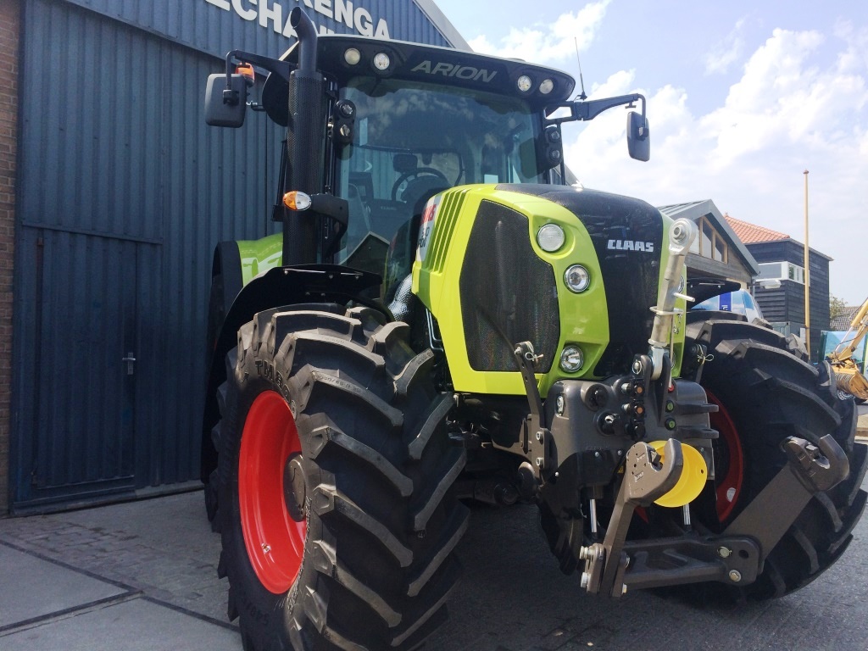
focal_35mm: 29
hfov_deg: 61.7
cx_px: 434
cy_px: 326
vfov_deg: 48.2
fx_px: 727
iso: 32
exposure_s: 1/1282
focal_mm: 4.15
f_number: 2.2
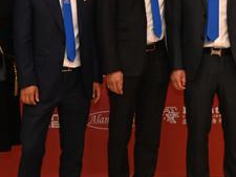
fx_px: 798
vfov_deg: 12.5
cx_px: 101
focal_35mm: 117
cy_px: -11
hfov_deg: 16.8
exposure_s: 1/160
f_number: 5.6
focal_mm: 38
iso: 6400
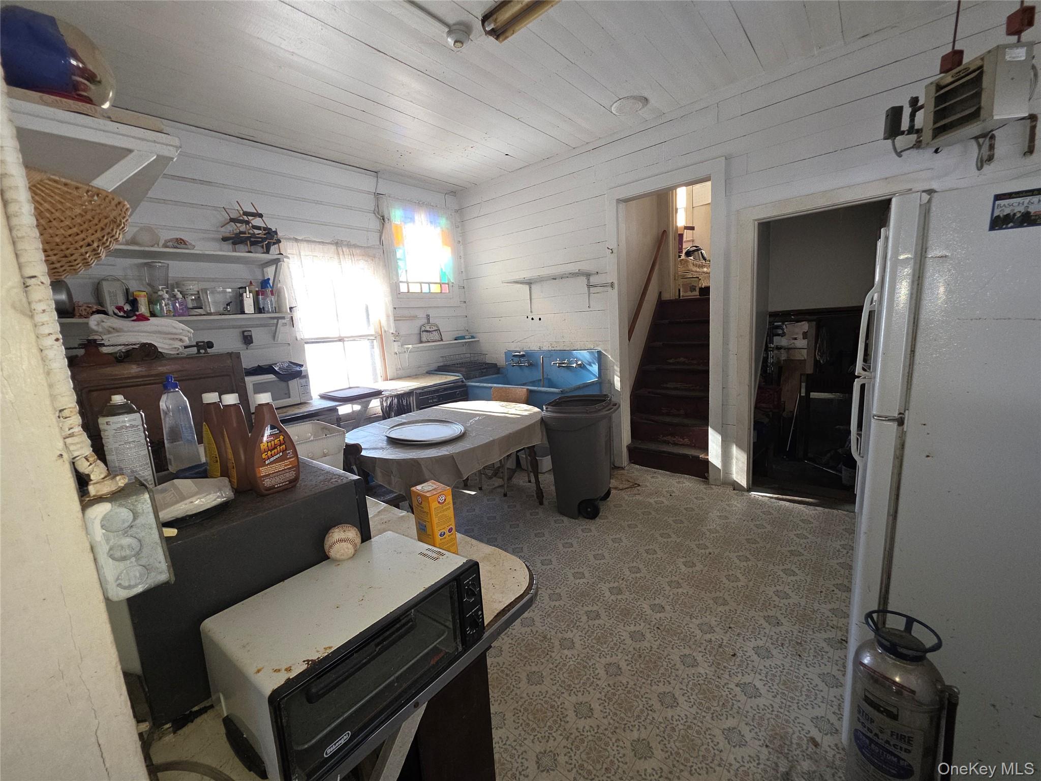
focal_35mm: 13
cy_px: 390
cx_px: 520
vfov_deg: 89.9
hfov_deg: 106.2
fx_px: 391
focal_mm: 2.2
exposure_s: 1/60
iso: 100
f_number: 1.9
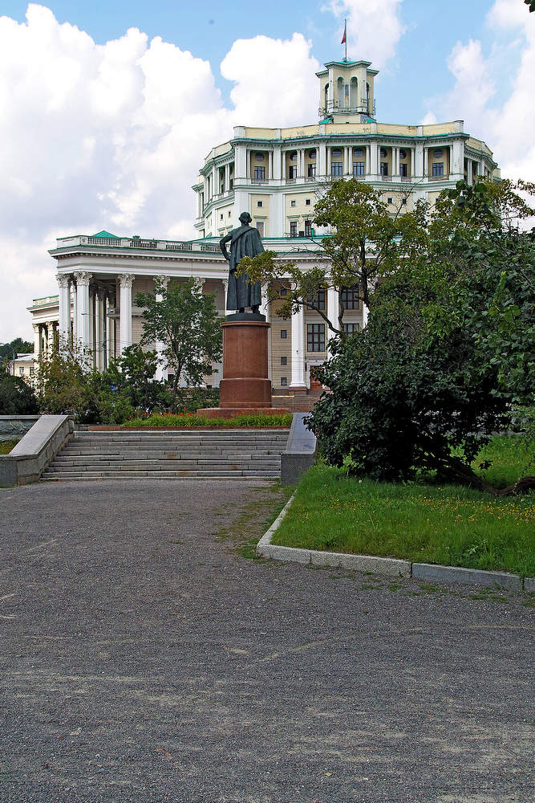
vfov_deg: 40.3
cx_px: 268
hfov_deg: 27.5
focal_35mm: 49
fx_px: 1092
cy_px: 402
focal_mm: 29
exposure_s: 1/160
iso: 100
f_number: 9
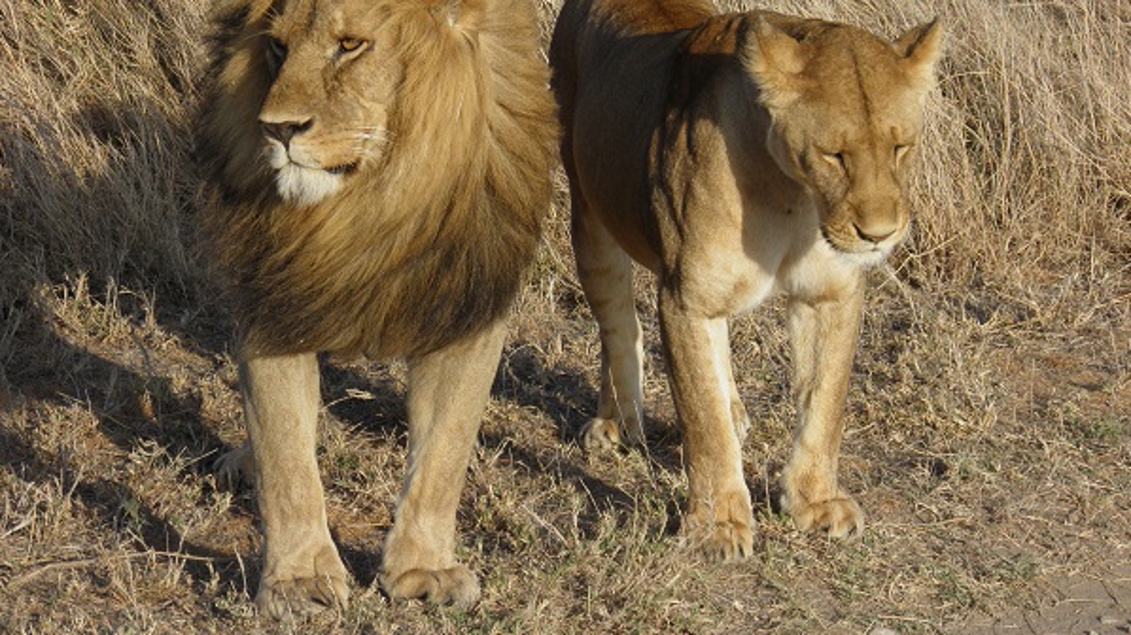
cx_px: 566
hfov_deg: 10.8
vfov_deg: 6.1
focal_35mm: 199
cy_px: 215
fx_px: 5966
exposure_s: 1/250
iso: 50
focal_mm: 32.7
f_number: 5.8
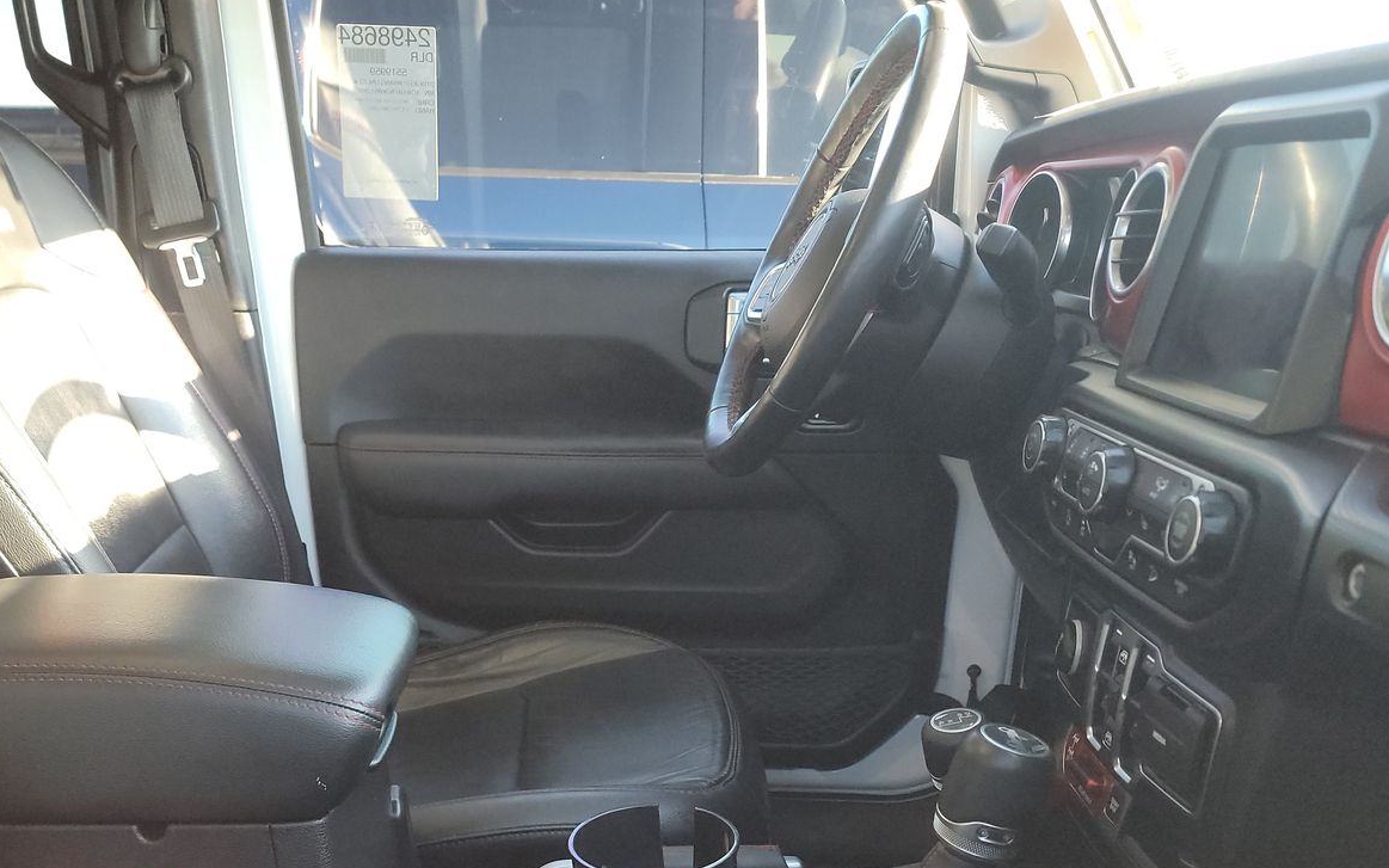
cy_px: 704
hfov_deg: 54.9
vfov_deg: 35.0
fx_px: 1325
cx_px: 546
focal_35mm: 35
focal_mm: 6.7
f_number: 1.8
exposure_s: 1/59
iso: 818
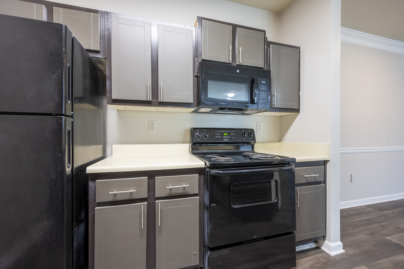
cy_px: 134
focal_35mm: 14
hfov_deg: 104.3
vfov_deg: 81.1
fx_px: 157
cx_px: 202
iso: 400
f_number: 11
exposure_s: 1/6
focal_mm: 14
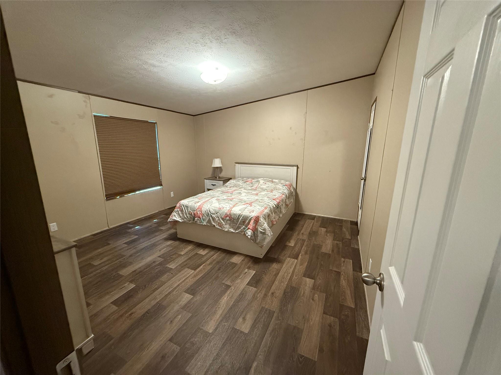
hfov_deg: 102.1
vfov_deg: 85.7
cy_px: 188
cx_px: 250
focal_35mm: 14
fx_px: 203
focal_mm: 2.22
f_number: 2.2
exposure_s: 1/60
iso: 800
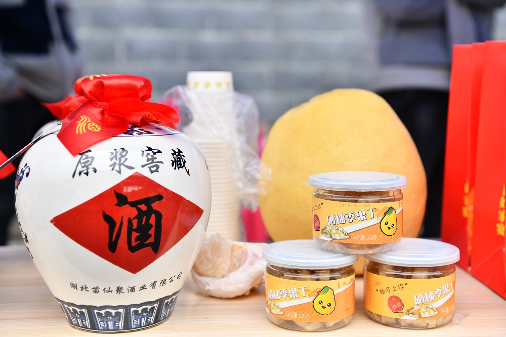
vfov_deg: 26.0
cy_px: 168
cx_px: 253
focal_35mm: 52
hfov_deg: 38.2
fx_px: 731
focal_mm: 52
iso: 160
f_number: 4
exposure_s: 1/125
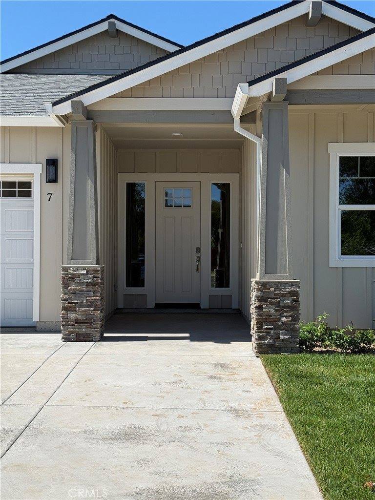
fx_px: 693
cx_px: 188
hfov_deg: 30.3
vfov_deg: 39.7
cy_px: 250
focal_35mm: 48
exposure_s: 1/5587
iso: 80
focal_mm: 6.76
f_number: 1.78
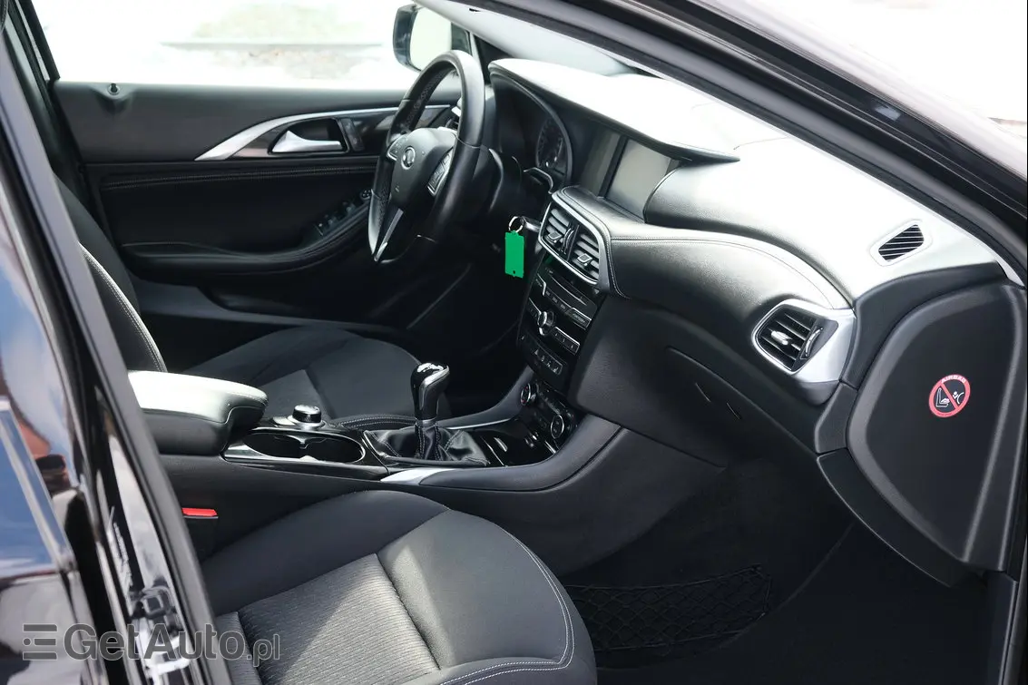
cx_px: 514
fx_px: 1342
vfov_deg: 28.6
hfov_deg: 41.9
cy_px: 342
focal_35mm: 47
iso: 320
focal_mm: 31.5
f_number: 4.5
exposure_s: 1/110
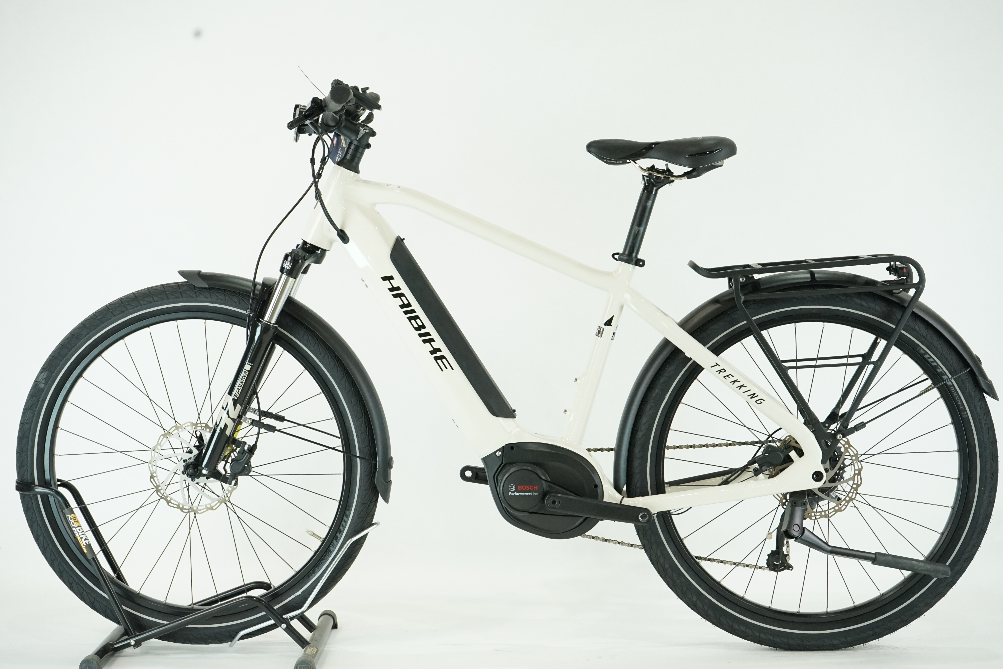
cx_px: 502
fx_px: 1839
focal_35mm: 66
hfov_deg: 30.5
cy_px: 334
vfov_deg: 20.6
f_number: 8
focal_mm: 66
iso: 3200
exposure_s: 1/200
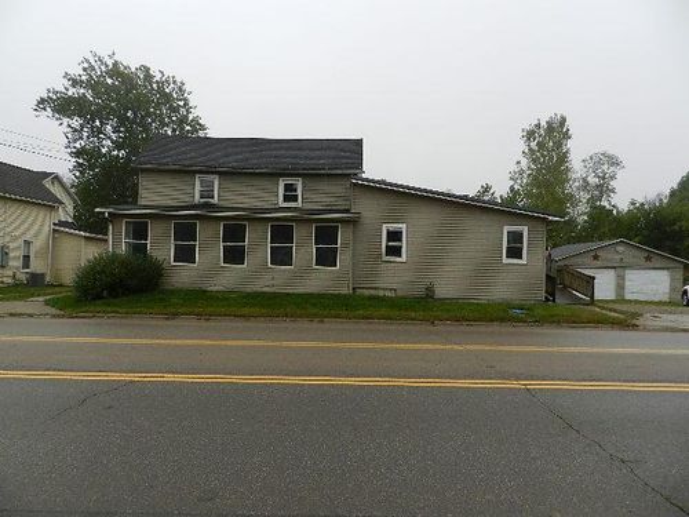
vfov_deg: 58.9
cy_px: 258
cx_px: 344
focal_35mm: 23
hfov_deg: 73.9
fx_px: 458
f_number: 3.4
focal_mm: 4
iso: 160
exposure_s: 1/200
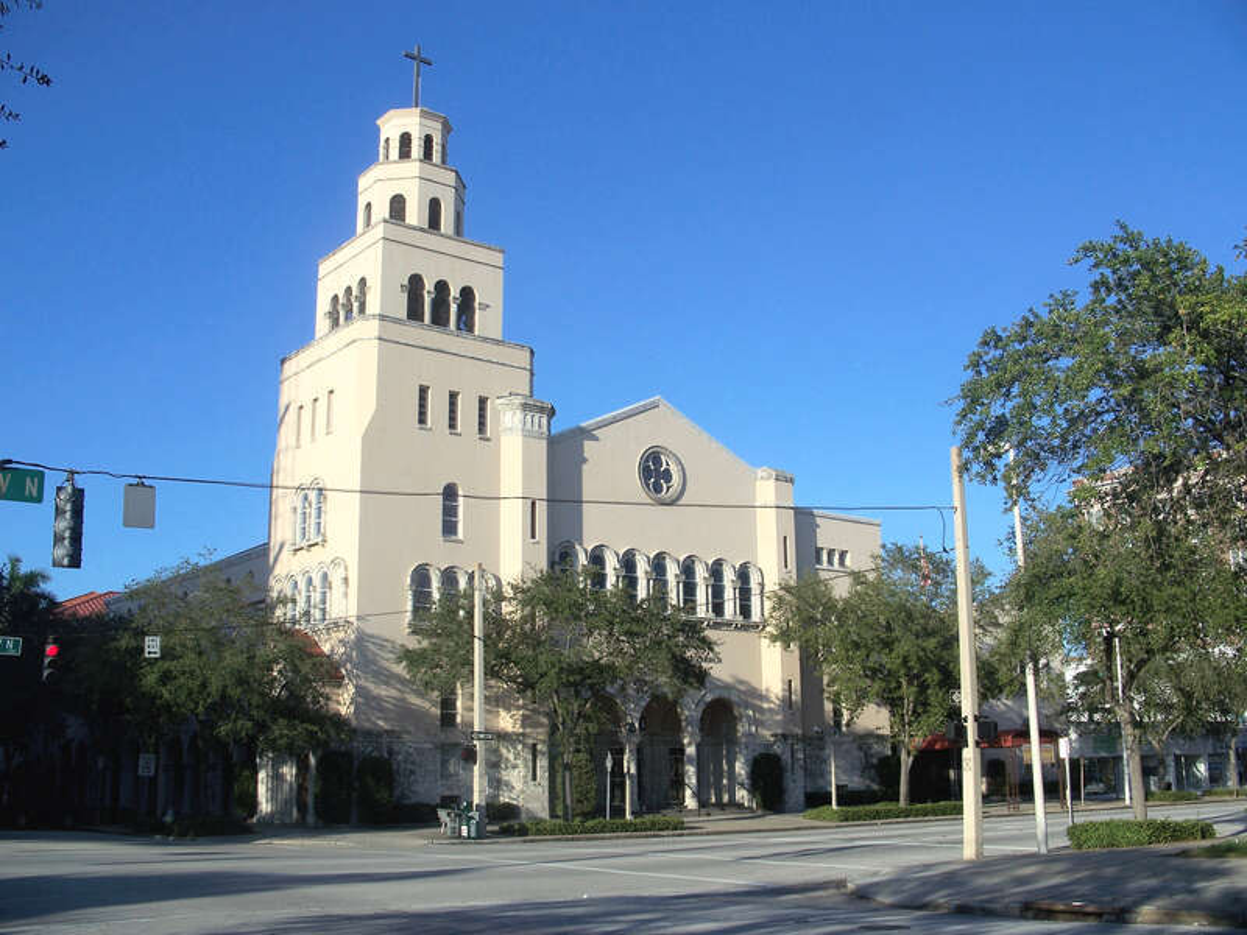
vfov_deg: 38.7
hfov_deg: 50.1
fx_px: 1333
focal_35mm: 37
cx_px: 624
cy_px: 468
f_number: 4
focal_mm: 7.8
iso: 64
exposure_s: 1/800
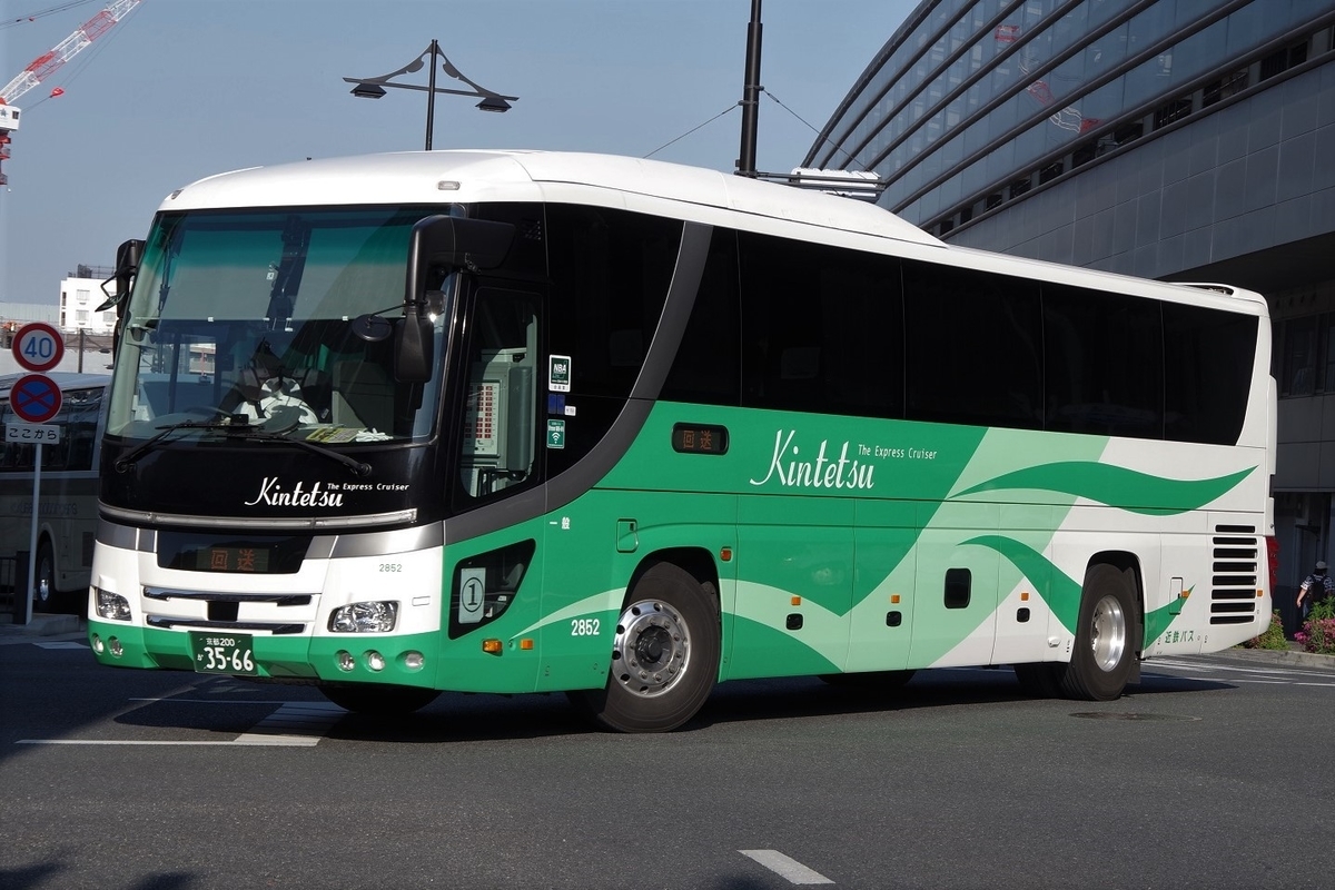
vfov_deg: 18.9
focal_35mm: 72
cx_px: 668
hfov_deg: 28.1
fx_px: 2670
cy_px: 445
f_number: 9
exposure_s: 1/320
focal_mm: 48
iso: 200
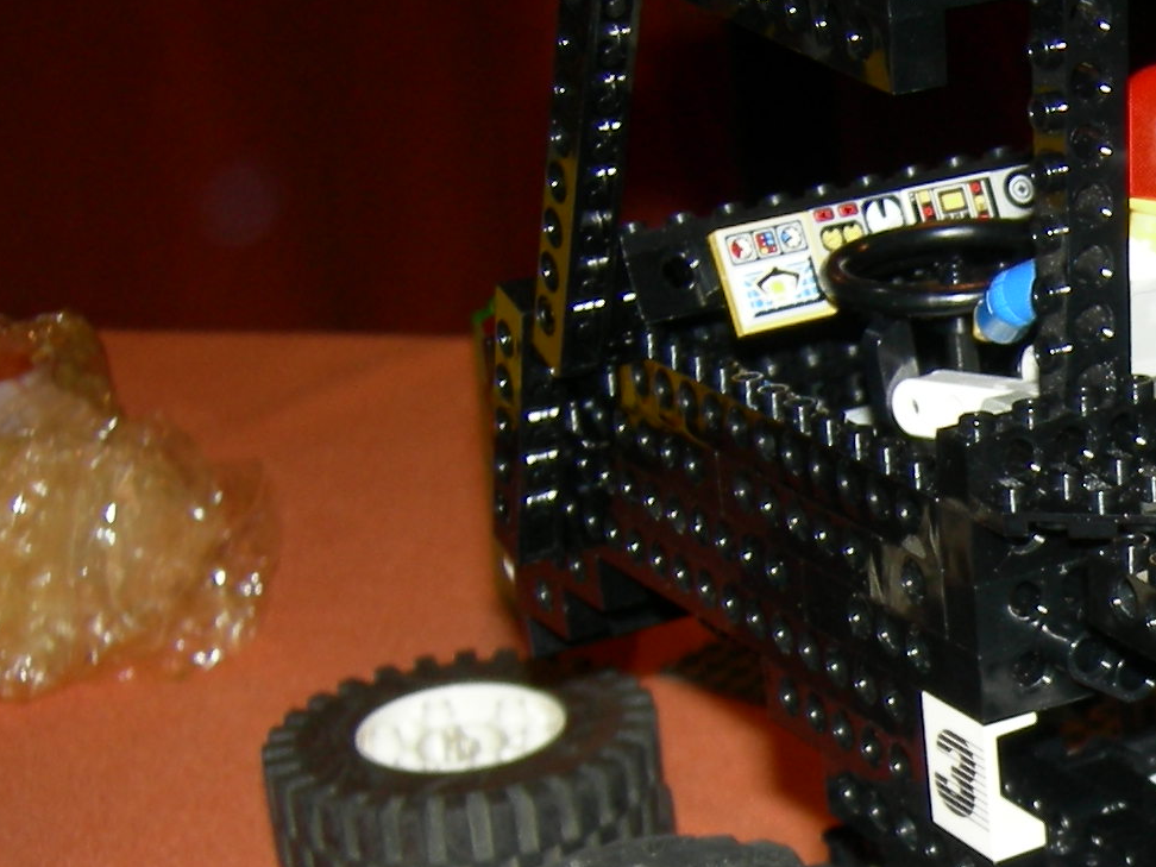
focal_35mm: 96
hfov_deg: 19.0
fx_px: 3206
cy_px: 818
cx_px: 1497
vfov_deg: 15.2
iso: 64
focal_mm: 7.5
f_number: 2.7
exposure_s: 1/60.1
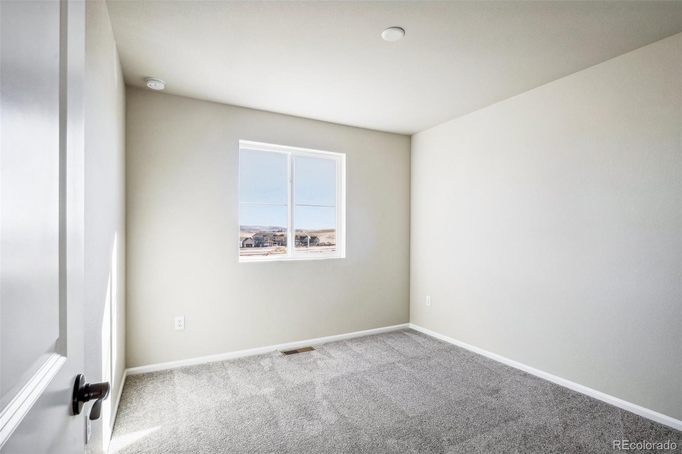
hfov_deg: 95.0
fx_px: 312
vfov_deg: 72.0
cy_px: 227
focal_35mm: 16
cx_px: 341
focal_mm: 11
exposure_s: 1/30
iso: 100
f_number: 9.5
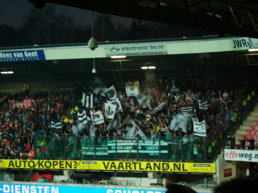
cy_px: 96
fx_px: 782
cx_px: 129
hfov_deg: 18.7
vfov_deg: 14.1
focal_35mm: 105
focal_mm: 17.4
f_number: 4.9
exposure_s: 1/8
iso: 200
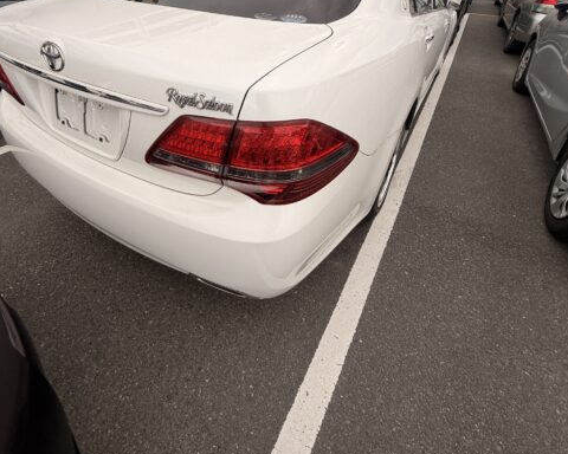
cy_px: 137
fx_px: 319
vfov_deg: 68.0
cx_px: 276
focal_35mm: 19
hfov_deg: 83.3
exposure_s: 1/398
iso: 50
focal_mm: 2.22
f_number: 2.2
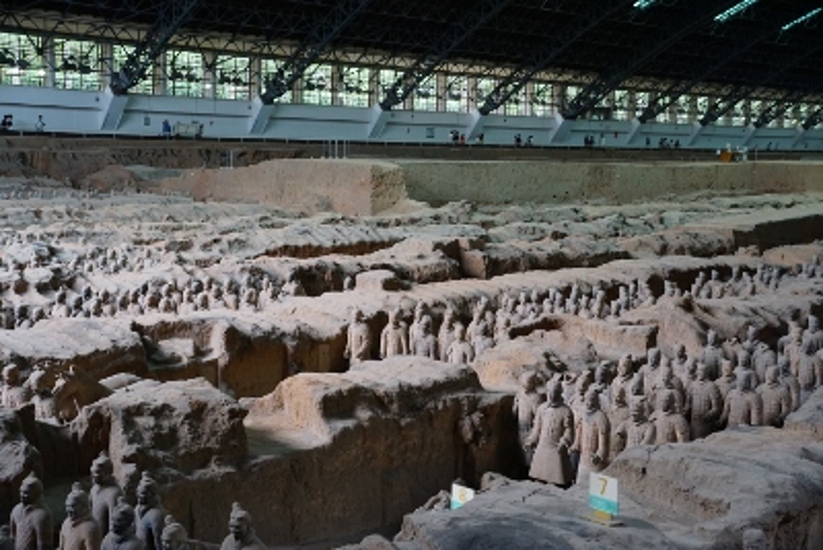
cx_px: 412
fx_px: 1201
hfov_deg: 37.8
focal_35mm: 52
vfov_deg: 25.8
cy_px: 275
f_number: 4.5
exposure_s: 1/60
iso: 800
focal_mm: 35
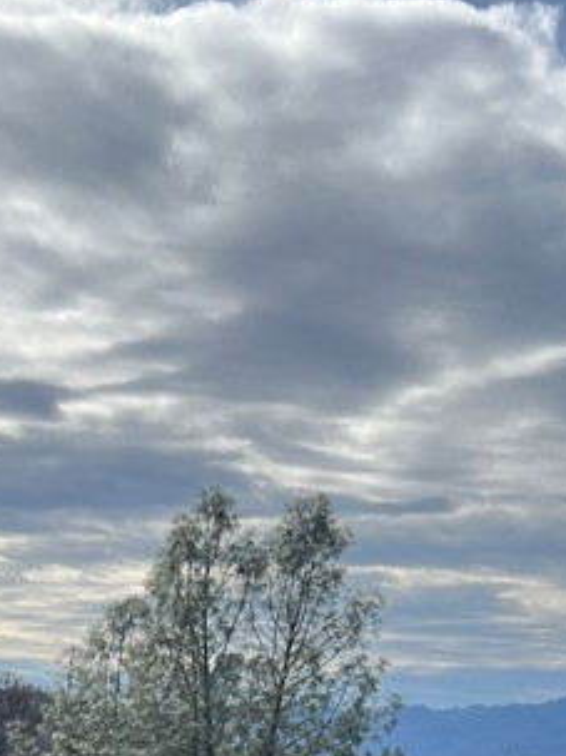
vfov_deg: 19.0
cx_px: 62
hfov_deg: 16.6
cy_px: 1203
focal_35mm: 88
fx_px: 1920
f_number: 1.5
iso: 50
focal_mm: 5.7
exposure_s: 1/4444
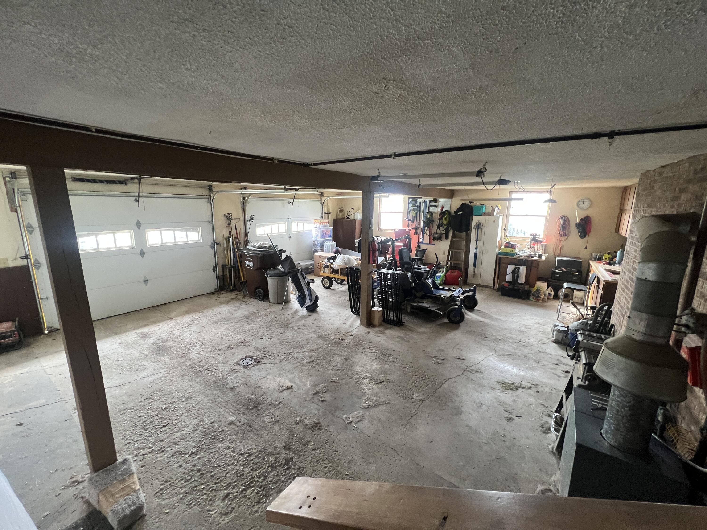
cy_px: 265
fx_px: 266
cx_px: 354
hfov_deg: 106.2
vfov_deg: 89.9
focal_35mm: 13
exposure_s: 1/60
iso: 250
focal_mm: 1.57
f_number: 1.8
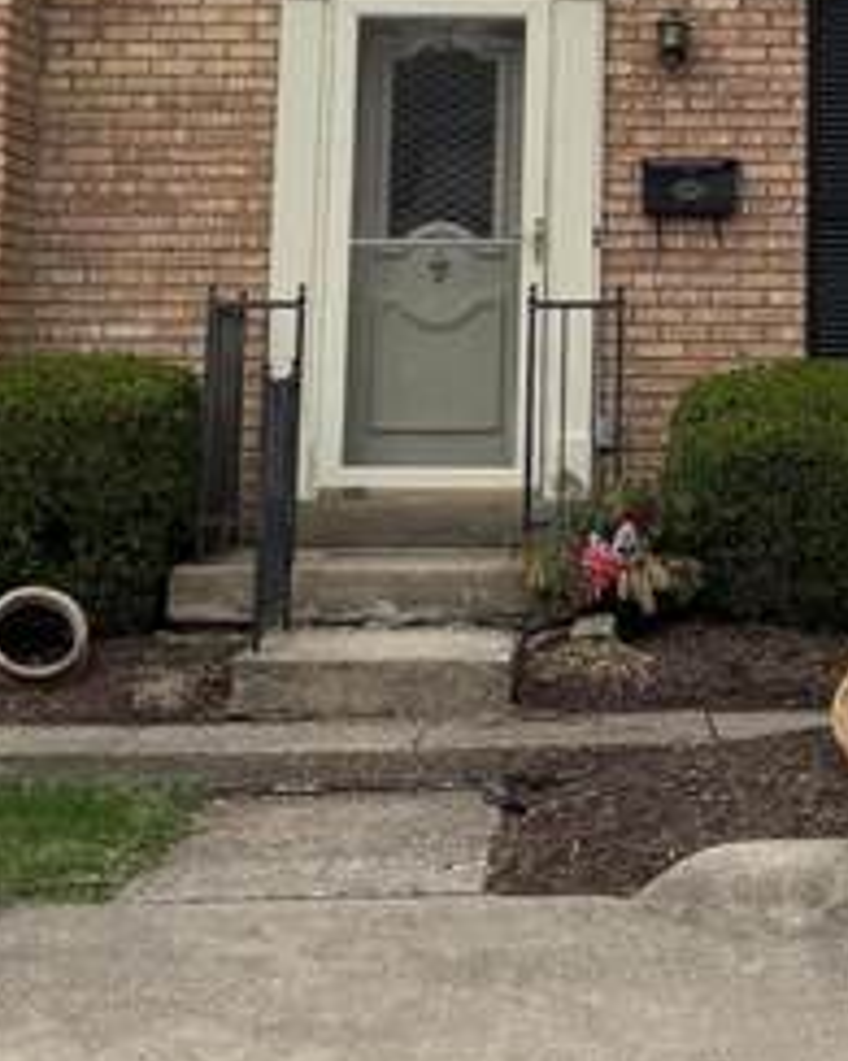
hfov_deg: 15.2
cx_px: 765
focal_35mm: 100
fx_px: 3139
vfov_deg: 18.1
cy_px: -274
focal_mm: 5.96
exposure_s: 1/726
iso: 50
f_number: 1.6
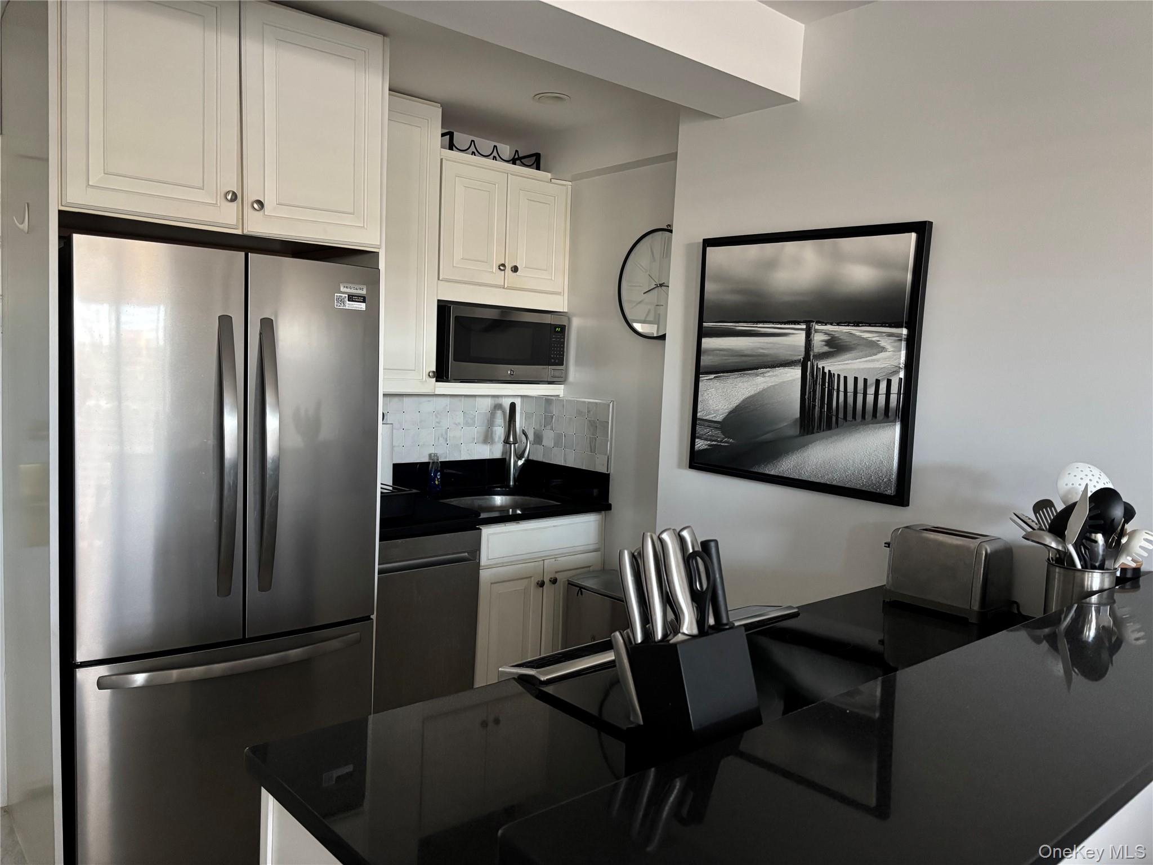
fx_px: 866
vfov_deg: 53.1
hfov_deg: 67.3
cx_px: 576
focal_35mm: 26
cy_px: 432
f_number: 1.6
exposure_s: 1/51
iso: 500
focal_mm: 5.96
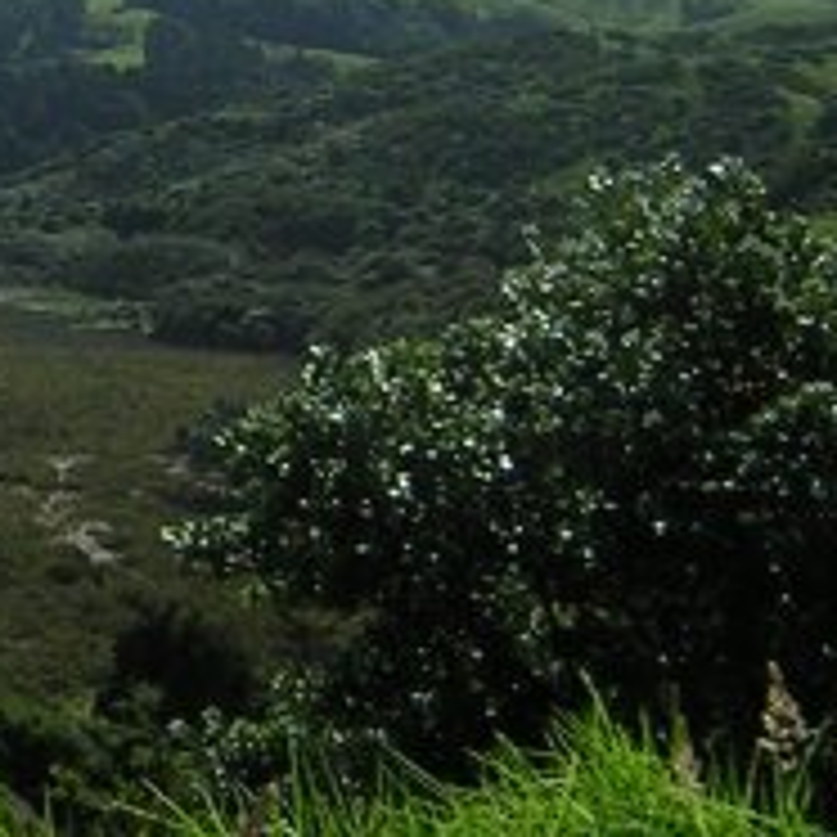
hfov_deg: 12.5
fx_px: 3748
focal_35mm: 137
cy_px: 32
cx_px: -99
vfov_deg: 12.6
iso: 100
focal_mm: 4.7
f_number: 5.2
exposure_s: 1/562
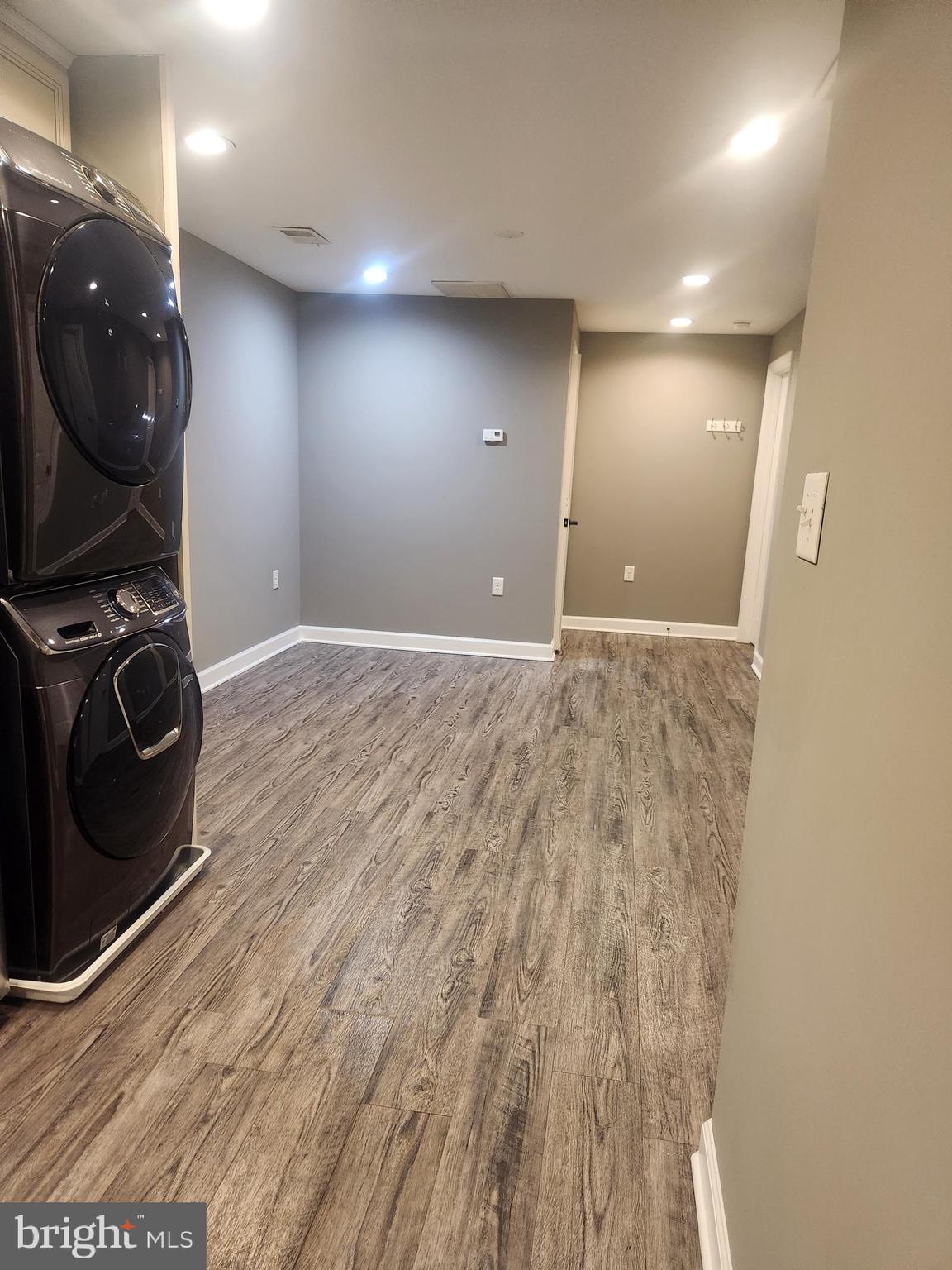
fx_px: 843
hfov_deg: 58.9
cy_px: 635
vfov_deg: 73.9
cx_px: 476
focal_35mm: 23
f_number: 1.8
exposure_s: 1/120
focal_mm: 5.4
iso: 640
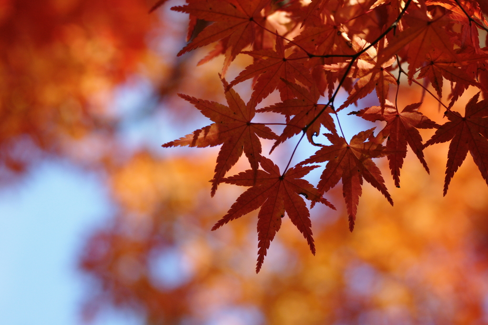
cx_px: 244
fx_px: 2439
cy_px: 162
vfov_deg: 7.6
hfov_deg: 11.4
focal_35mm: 180
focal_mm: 120
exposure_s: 1/200
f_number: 5.6
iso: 500
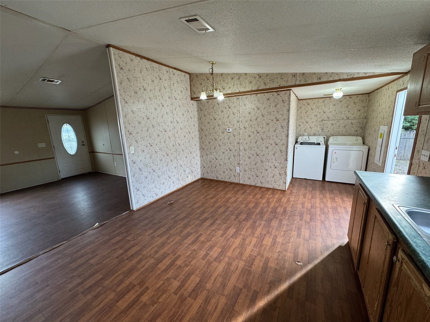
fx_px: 174
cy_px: 161
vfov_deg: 85.7
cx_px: 215
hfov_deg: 102.1
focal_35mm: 14
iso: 250
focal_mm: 2.22
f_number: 2.2
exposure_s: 1/120
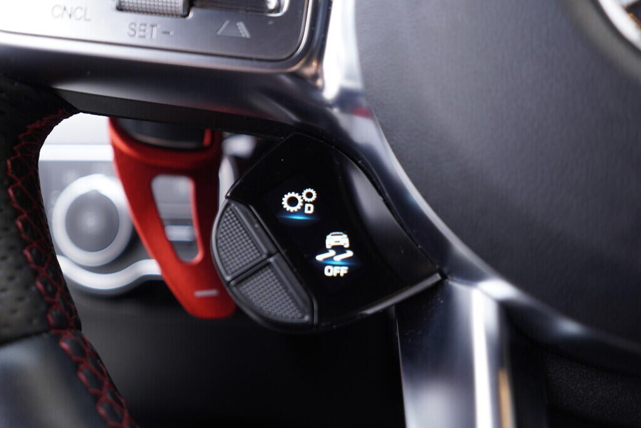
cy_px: 214
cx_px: 320
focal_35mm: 36
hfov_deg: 53.1
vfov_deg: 36.9
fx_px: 641
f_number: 2.8
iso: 250
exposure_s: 1/40
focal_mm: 24
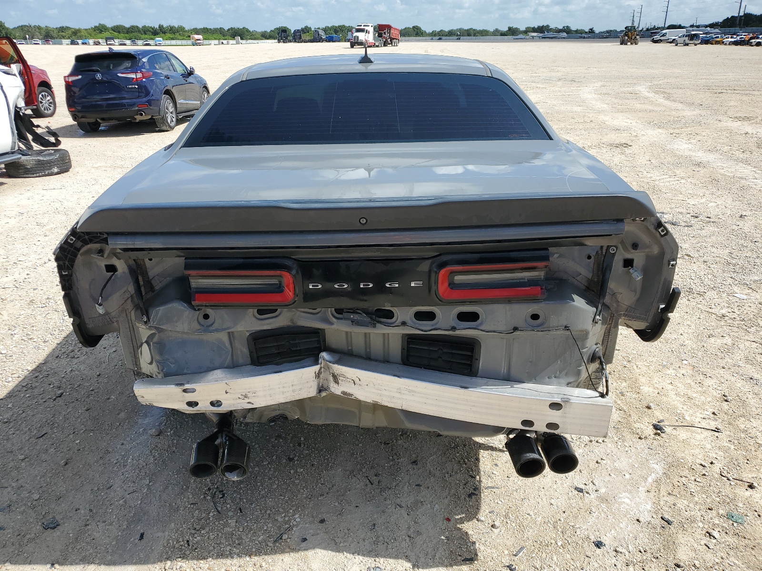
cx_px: 381
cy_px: 286
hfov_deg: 67.3
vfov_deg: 53.1
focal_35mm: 26
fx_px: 572
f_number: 1.5
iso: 50
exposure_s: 1/2500
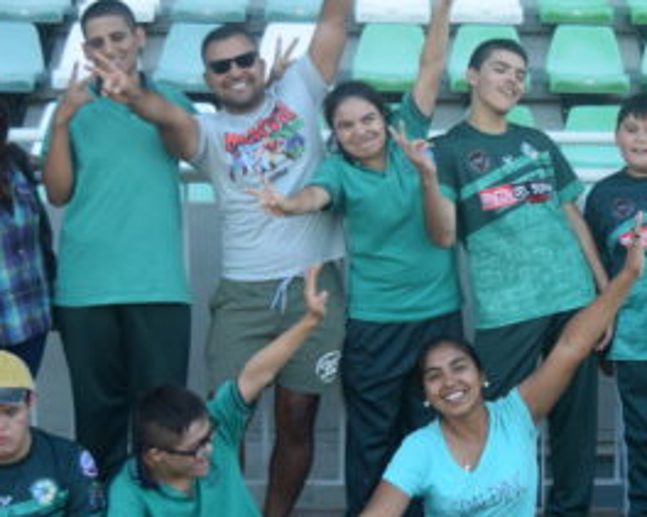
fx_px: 1959
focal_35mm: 102
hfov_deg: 18.6
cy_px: 289
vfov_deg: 15.0
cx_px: 480
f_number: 4
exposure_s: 1/1000
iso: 800
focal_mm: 25
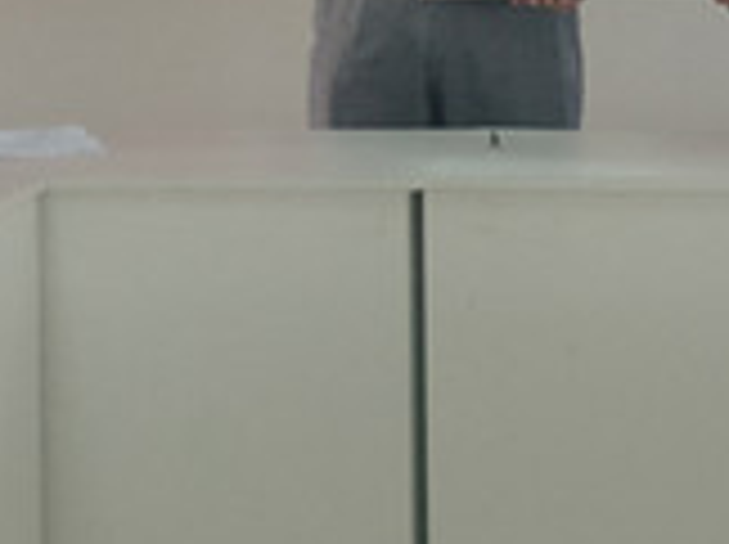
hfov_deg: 20.5
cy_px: -238
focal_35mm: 95
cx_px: 531
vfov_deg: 14.6
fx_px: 1998
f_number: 2
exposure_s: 1/25
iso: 500
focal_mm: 4.26
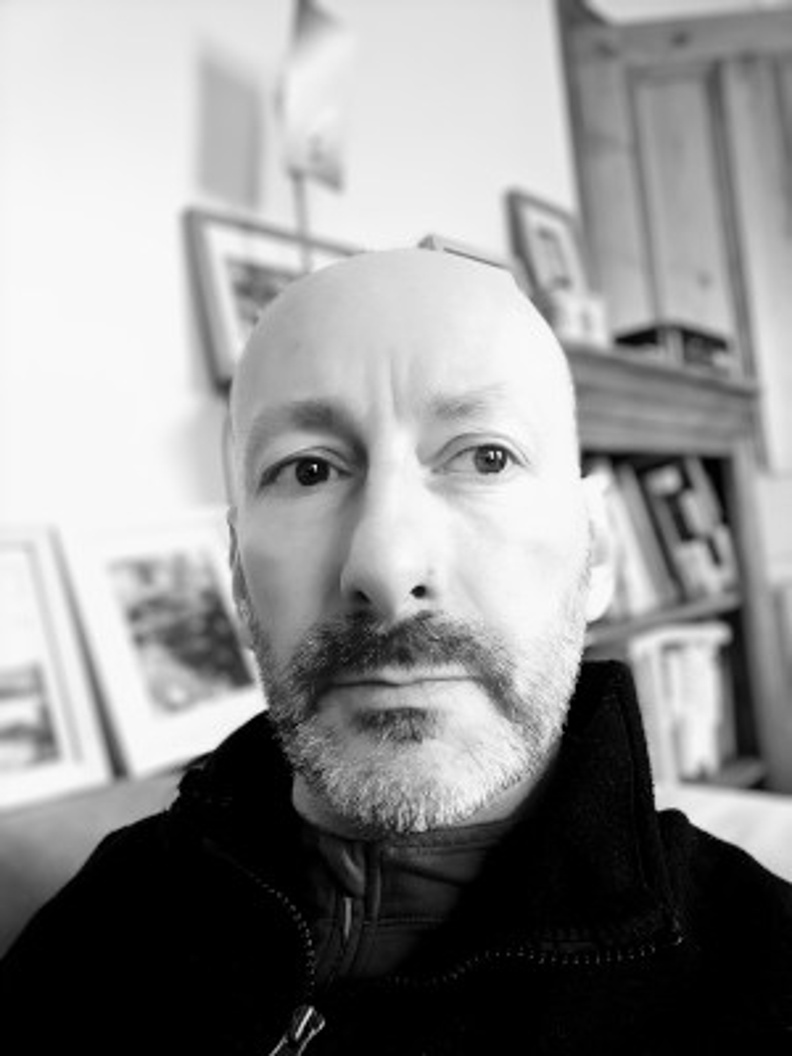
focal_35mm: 25
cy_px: 528
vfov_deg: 69.4
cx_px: 396
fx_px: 763
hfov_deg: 54.9
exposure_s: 1/33.3
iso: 100
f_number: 2.4
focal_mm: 3.38
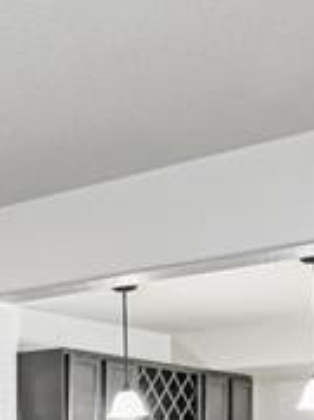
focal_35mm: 83
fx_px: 1006
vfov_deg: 22.3
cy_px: 460
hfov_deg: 16.7
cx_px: -97
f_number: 11
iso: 800
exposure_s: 1/6
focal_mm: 15
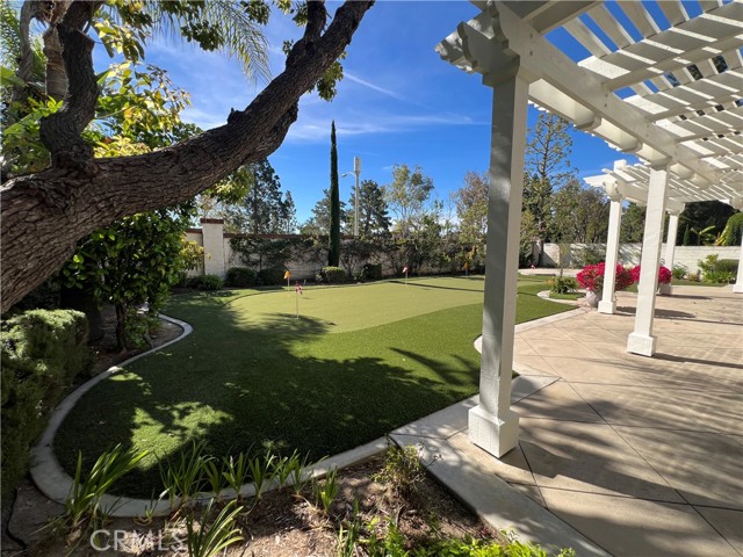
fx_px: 279
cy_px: 278
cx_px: 372
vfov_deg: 89.9
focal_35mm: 13
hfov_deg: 106.2
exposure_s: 1/809
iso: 32
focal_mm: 1.57
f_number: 1.8
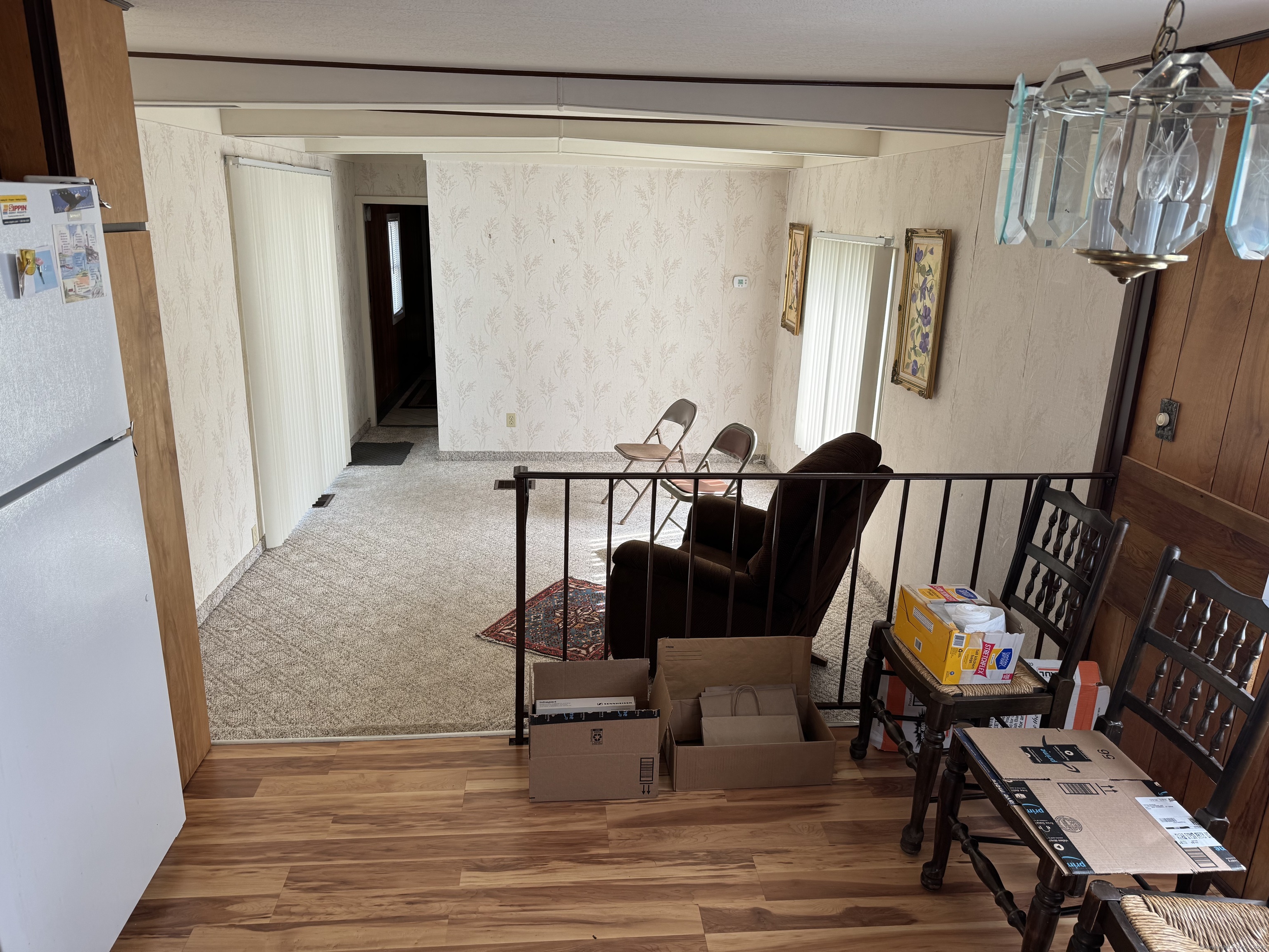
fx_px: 880
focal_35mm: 24
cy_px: 476
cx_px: 634
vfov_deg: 56.8
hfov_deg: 71.6
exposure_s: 1/154
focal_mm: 6.76
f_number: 1.78
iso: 64
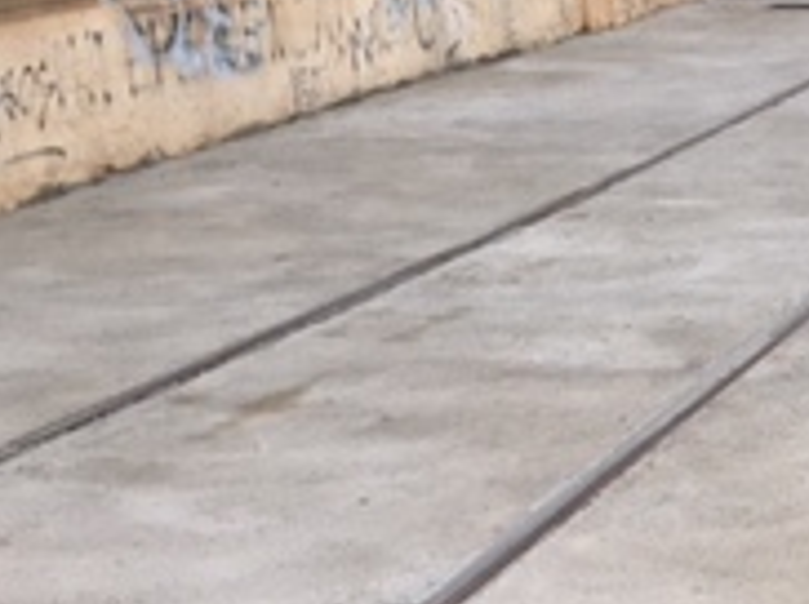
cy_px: 577
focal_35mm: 102
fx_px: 2381
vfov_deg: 14.3
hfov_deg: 18.5
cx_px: 916
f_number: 2.2
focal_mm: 4.15
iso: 25
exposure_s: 1/506
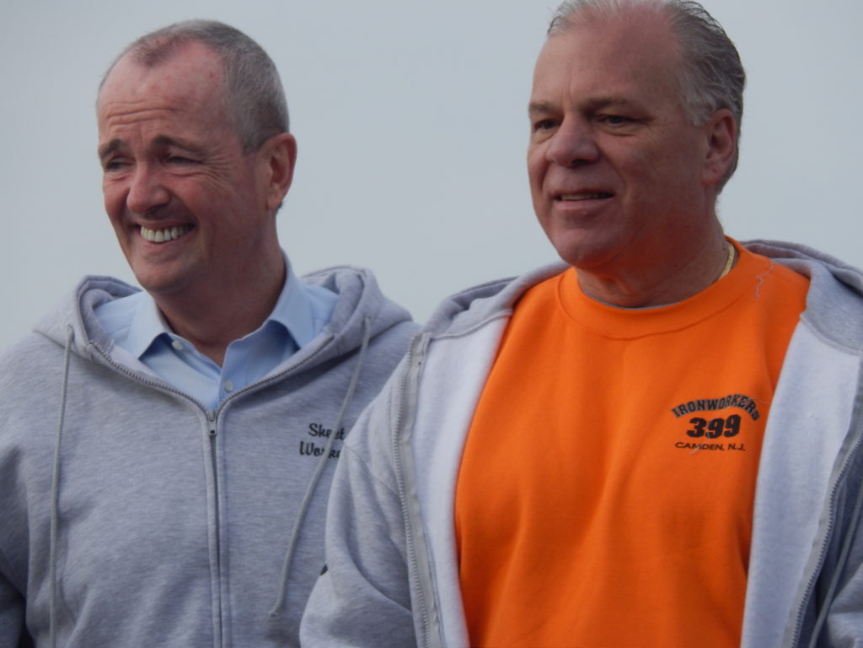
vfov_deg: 3.0
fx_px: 12415
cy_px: 324
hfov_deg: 4.0
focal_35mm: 498
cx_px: 432
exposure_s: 1/400
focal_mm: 88.6
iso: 125
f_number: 5.8
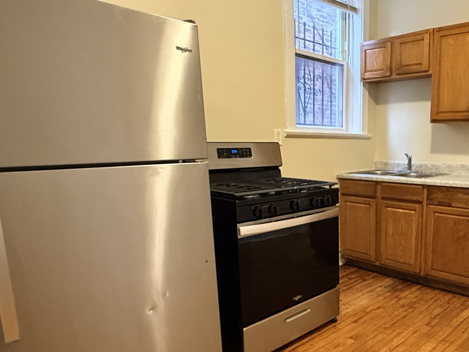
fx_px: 379
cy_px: 210
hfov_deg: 60.0
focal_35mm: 28
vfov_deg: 49.5
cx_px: 352
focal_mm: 2.22
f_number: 2.2
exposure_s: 1/60
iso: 1000
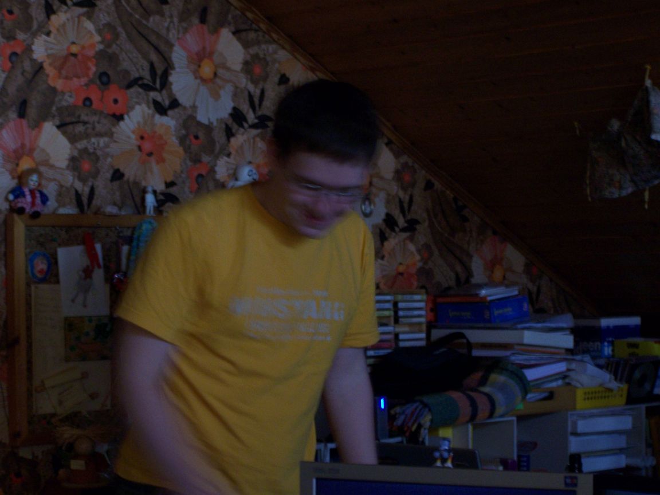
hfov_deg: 20.9
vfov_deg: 15.7
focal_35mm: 94
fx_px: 1792
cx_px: 330
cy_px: 248
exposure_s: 1/8
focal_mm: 15.6
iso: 140
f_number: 3.2
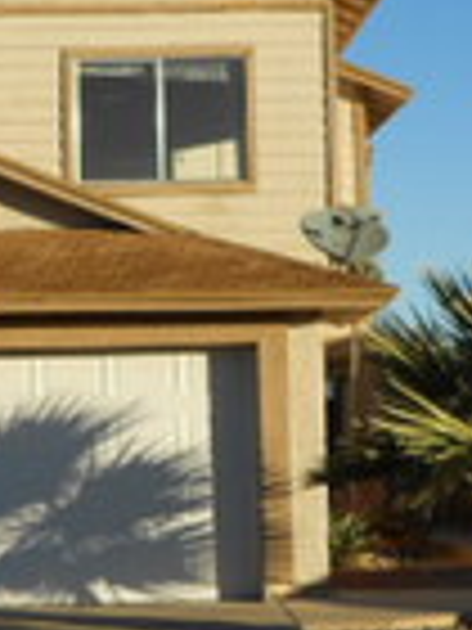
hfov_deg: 13.9
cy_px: 297
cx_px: 99
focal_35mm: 106
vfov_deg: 18.5
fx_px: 1927
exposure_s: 1/500
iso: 80
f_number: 4.2
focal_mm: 7.7
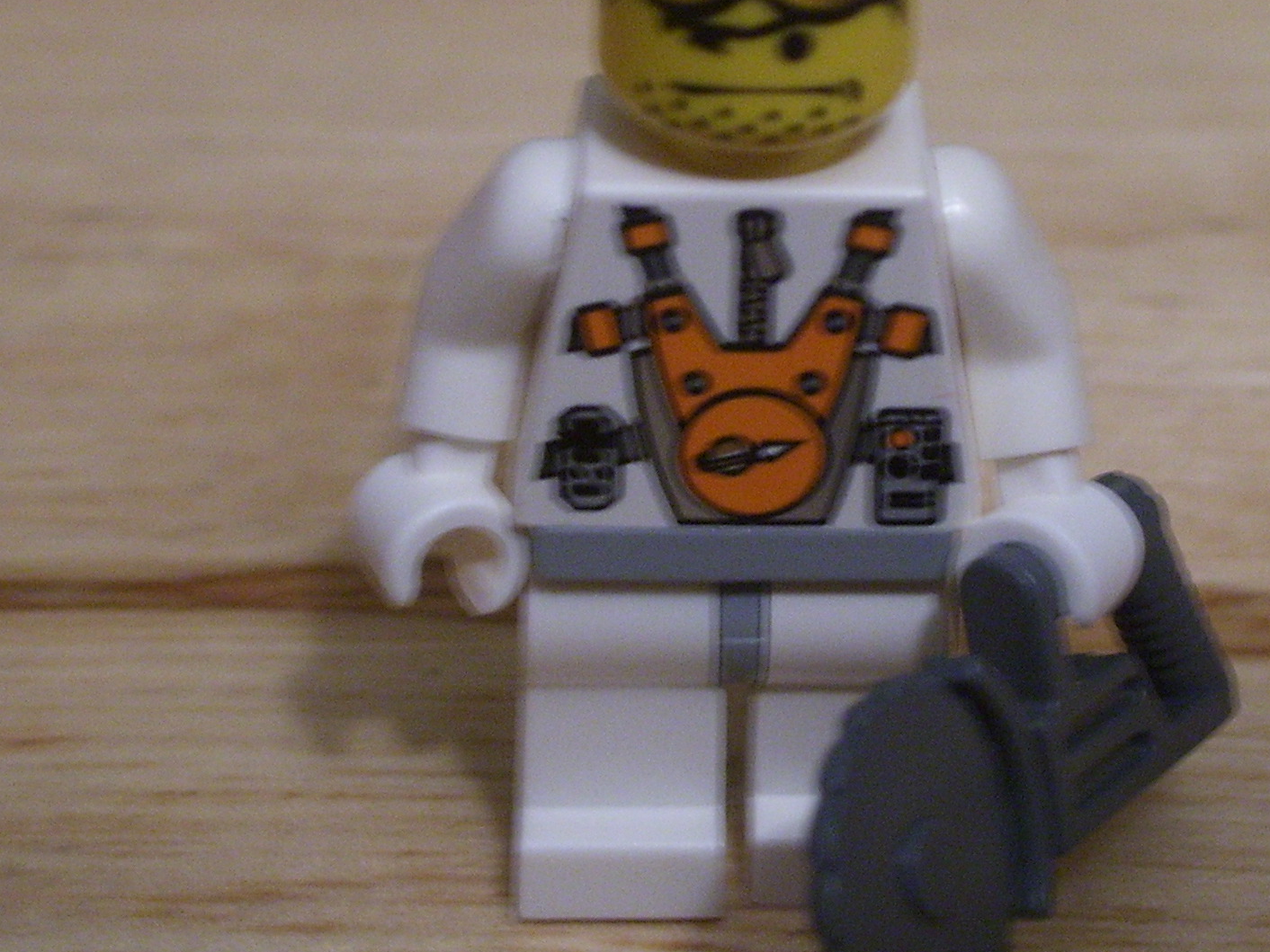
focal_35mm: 104
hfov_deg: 18.9
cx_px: 741
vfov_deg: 14.2
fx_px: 3816
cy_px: 295
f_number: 3.4
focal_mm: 9.4
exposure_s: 1/8
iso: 160
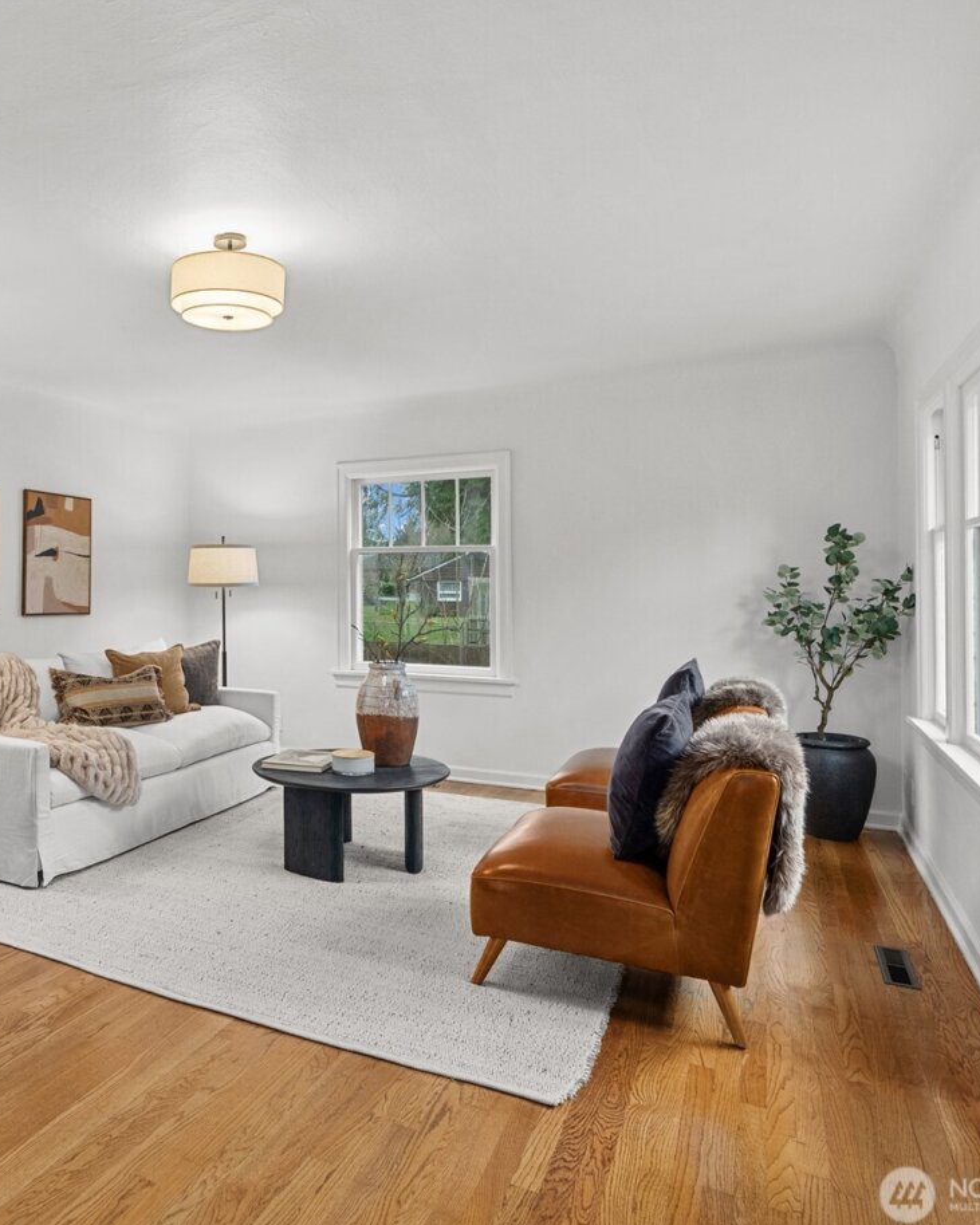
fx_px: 834
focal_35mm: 23
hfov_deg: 56.9
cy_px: 612
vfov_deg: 72.6
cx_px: 210
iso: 640
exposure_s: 1/6
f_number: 9
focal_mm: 16
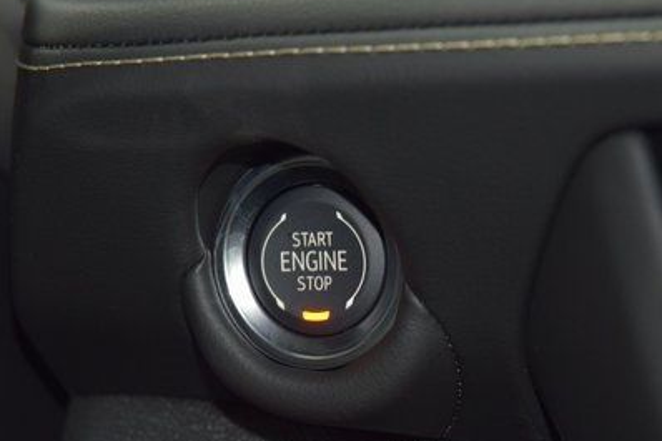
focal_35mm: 169
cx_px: 306
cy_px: 222
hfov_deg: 12.2
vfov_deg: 8.1
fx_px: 3106
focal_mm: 70
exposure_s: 1/15
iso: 900
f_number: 4.5
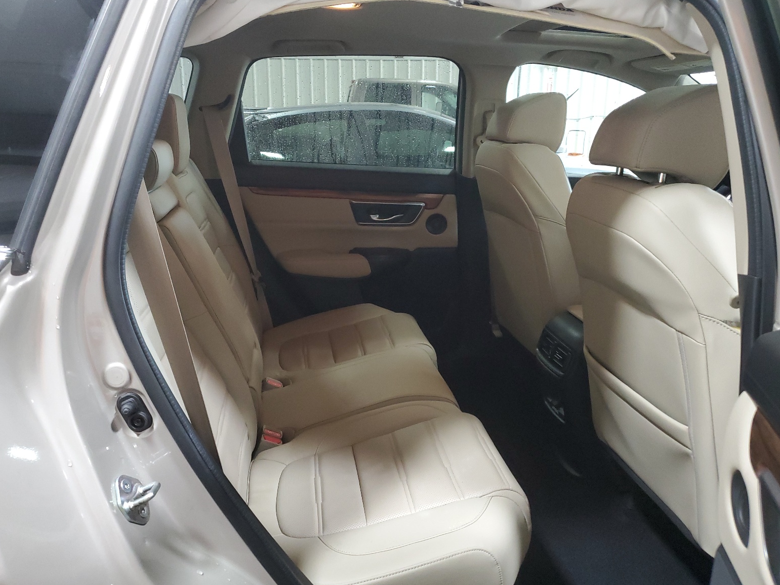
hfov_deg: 65.3
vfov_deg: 51.4
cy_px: 285
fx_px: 608
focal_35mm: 27
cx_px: 380
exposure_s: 1/40
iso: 352
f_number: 1.5
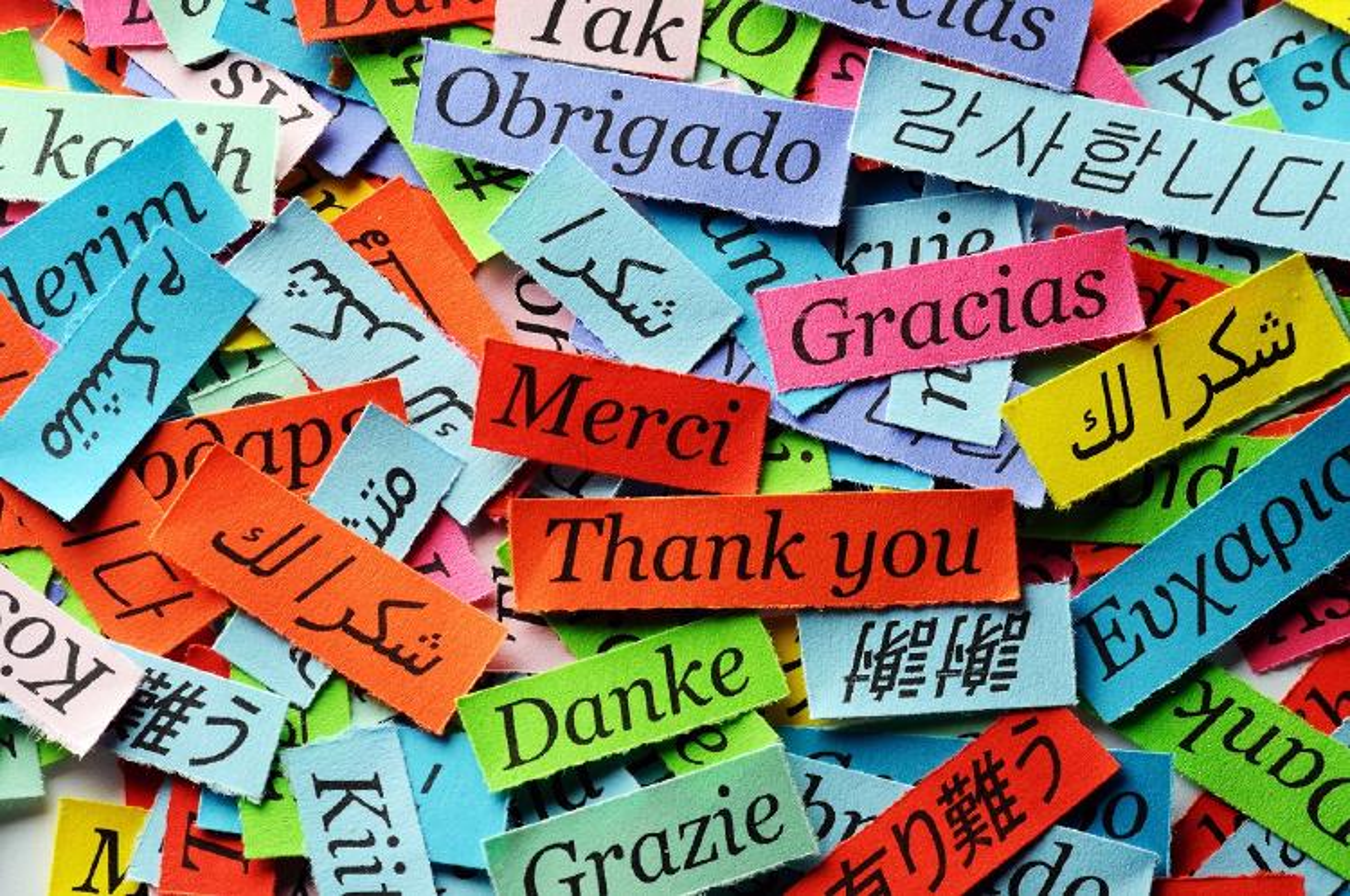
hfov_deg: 8.9
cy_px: 448
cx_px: 675
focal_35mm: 232
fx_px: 8707
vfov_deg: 5.9
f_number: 13
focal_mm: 155
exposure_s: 1/200
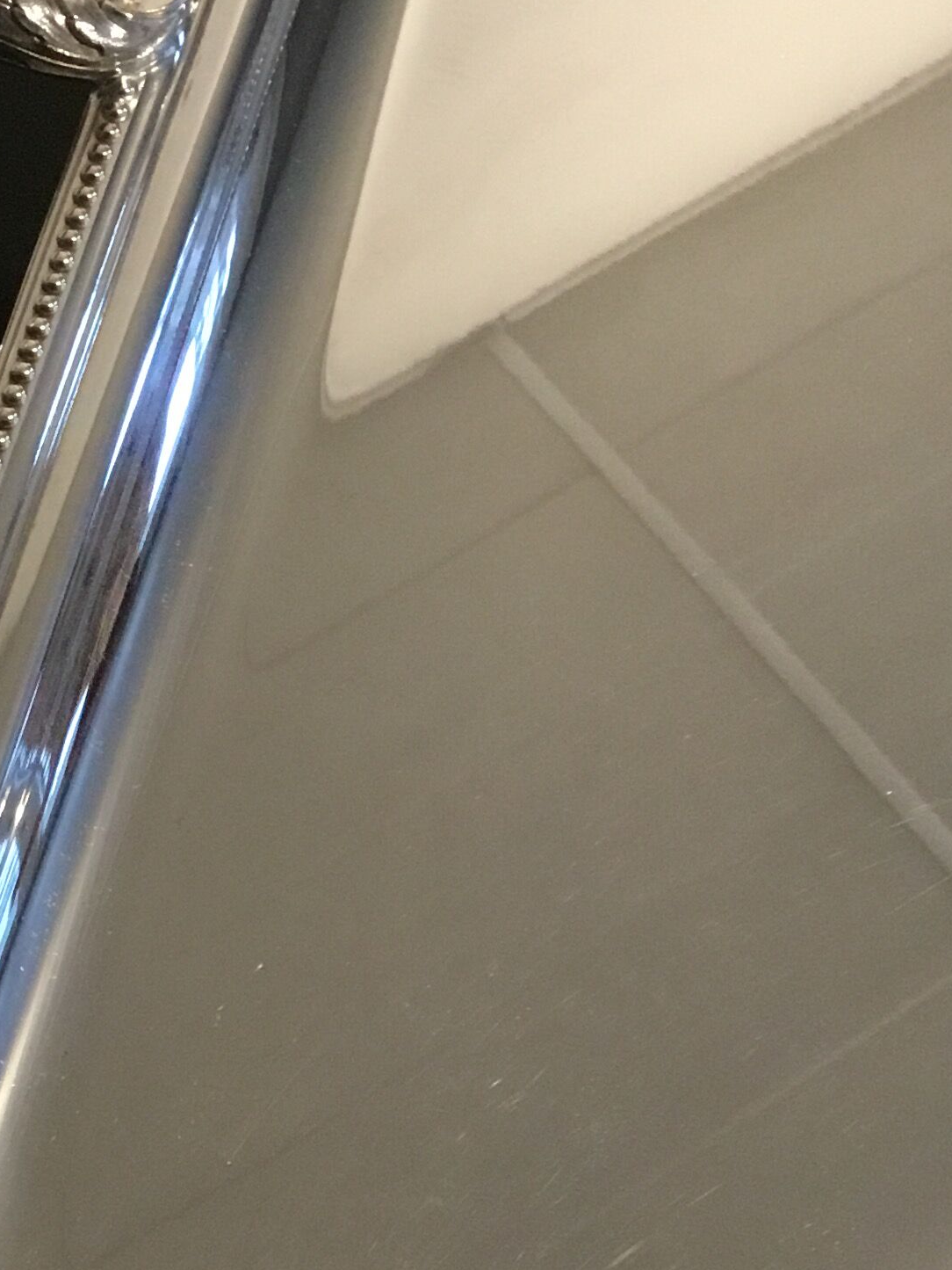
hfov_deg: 20.8
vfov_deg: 27.1
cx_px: 181
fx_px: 2566
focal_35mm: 70
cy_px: 1048
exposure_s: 1/33
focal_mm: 3.3
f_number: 2.4
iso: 250
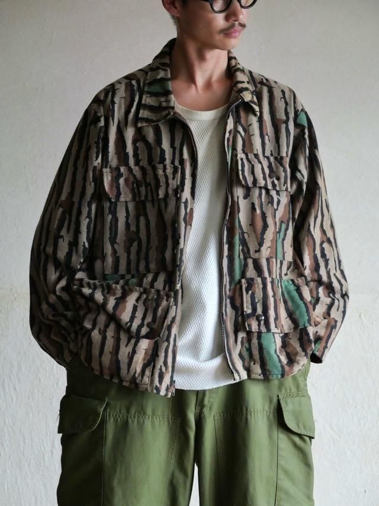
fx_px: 1635
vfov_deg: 17.6
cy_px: 253
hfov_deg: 13.2
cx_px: 190
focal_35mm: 112
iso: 2500
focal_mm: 56
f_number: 4
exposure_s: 1/125
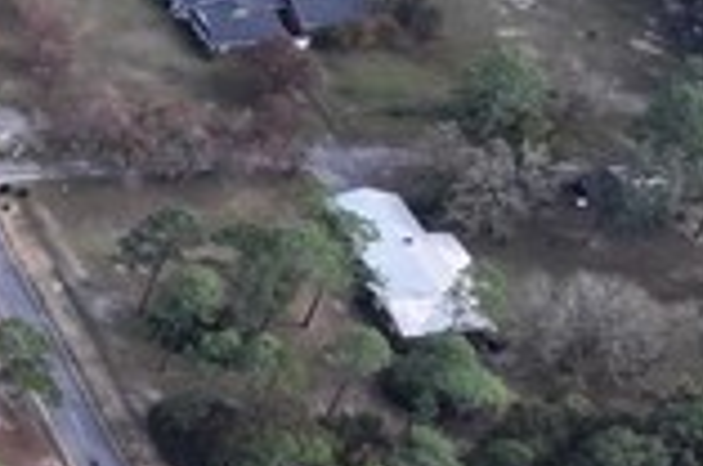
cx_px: -1428
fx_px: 3177
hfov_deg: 9.6
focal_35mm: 163
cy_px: -186
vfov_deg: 8.2
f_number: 2.8
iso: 100
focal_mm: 12.29
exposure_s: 1/400
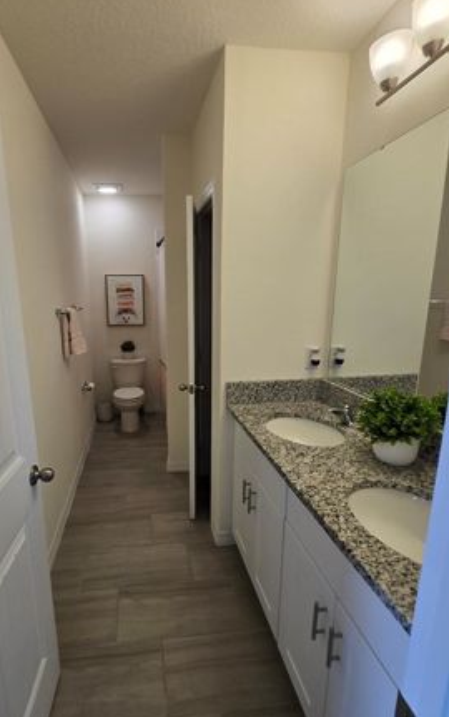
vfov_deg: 94.3
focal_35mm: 17
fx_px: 332
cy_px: 371
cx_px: 169
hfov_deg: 67.1
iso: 40
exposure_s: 1/60
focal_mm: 1.7
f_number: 2.2
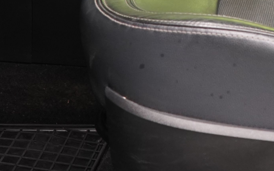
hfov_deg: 15.2
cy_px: -161
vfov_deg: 9.3
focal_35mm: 133
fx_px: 993
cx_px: 315
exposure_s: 1/20
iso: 1250
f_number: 5
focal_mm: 30
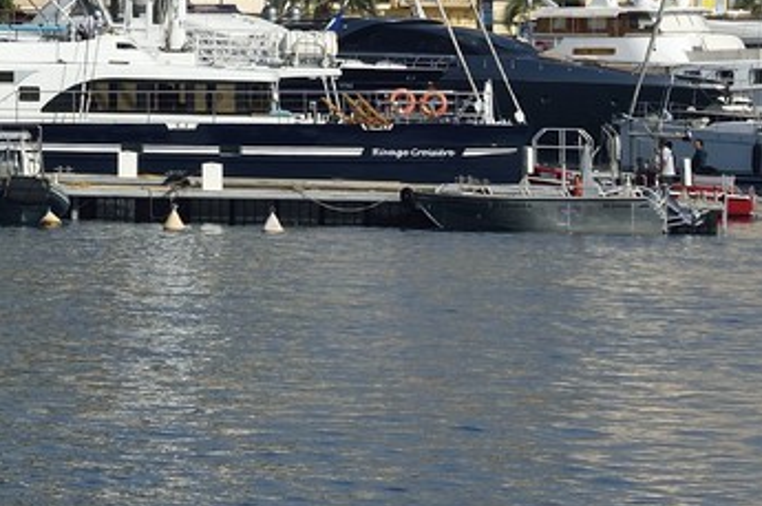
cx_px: -888
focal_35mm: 835
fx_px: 17649
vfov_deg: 1.6
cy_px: -393
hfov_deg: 2.5
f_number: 13
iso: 200
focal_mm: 180
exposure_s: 1/400
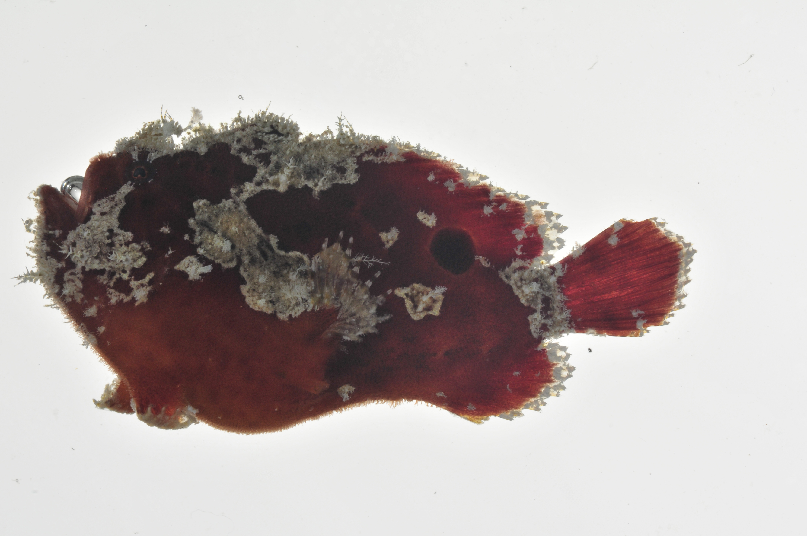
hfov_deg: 13.1
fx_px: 3526
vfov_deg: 8.7
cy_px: 268
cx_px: 404
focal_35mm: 158
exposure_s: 1/60
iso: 200
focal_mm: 105
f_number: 22
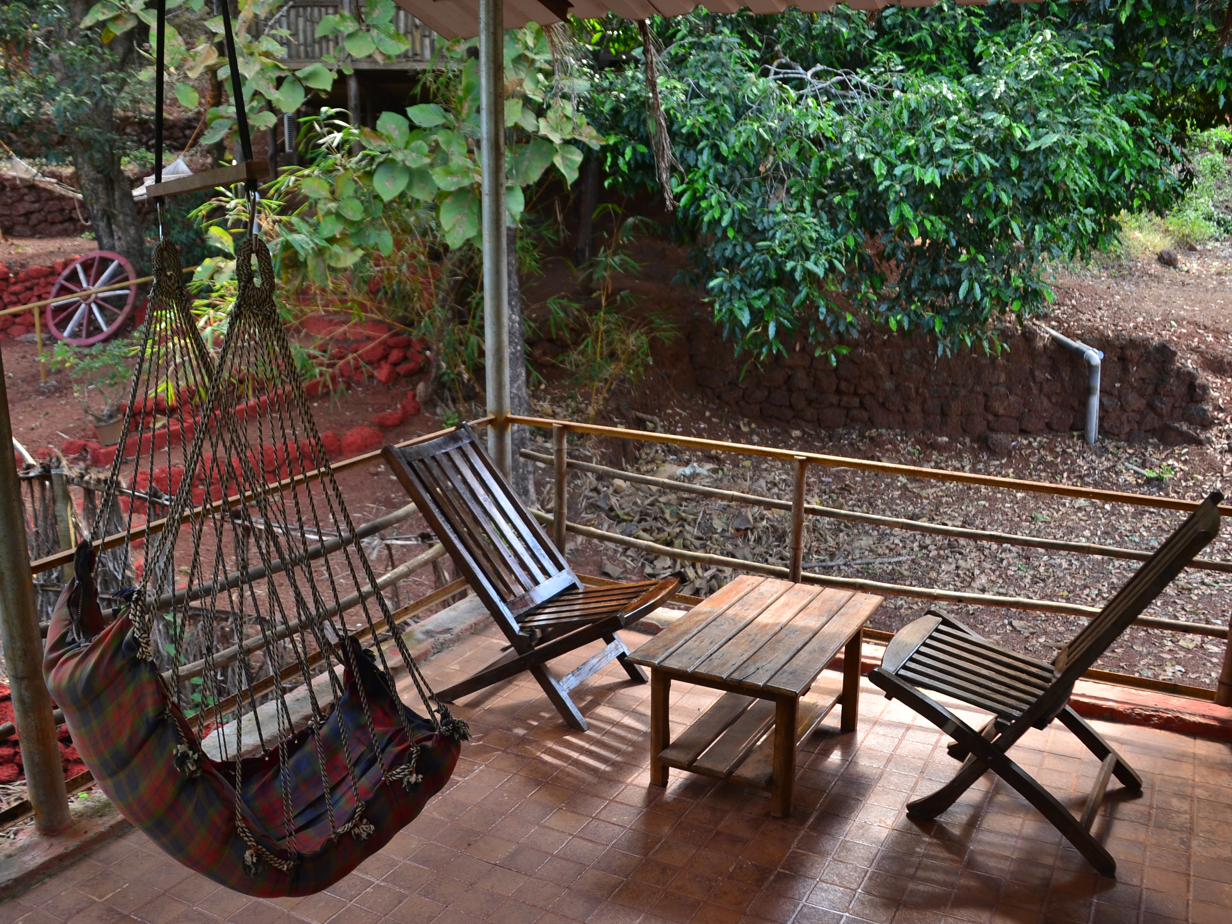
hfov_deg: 59.9
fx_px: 1068
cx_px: 583
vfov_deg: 46.8
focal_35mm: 30
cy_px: 469
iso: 100
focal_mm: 18
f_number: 3.5
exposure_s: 1/50
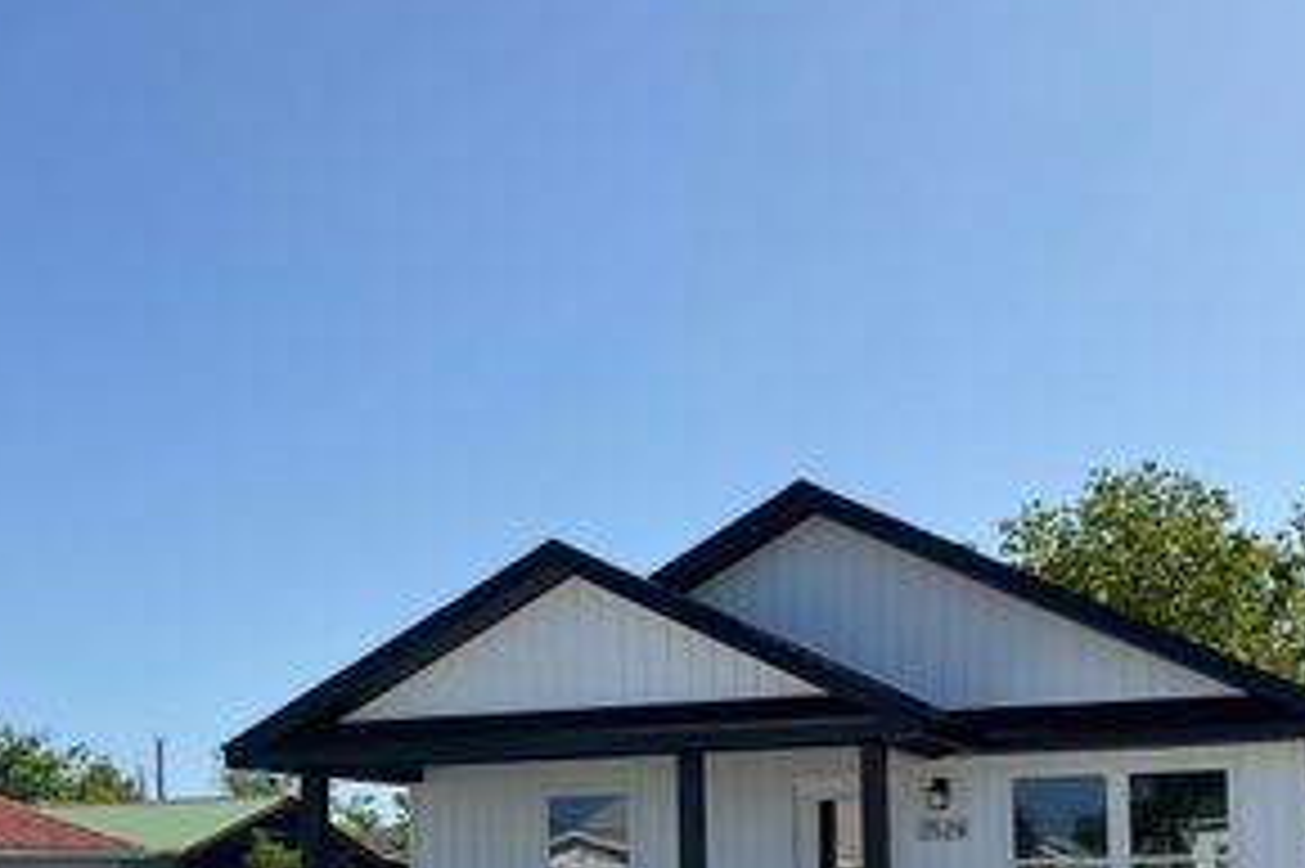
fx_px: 1884
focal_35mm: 52
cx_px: 765
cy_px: 785
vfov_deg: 25.2
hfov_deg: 38.1
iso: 16
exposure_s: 1/2801
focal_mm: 3
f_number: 1.8
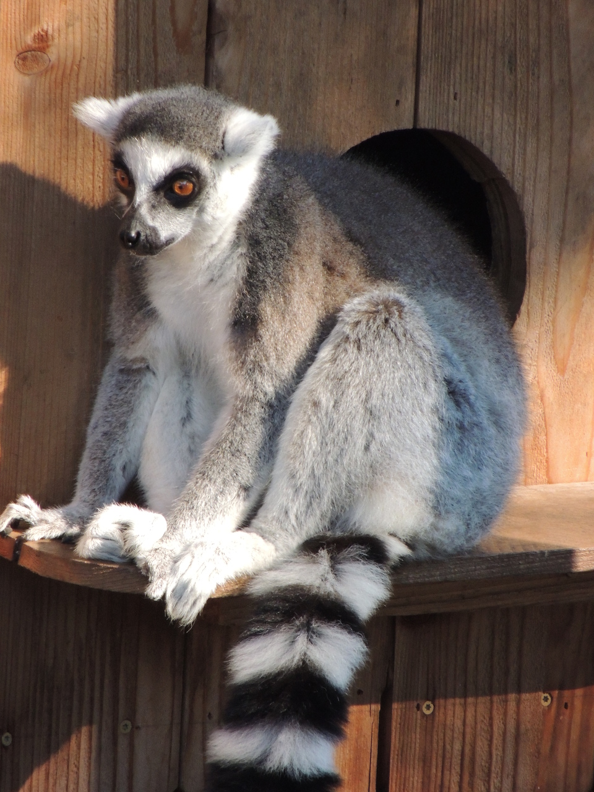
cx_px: 297
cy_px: 396
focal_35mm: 1000
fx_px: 22880
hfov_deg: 1.5
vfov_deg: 2.0
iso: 800
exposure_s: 1/320
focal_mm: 180
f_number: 5.9
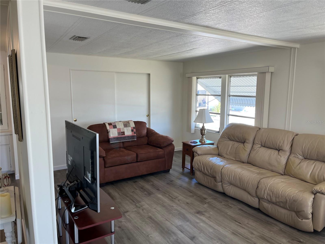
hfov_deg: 67.3
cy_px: 122
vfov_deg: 53.1
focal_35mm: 26
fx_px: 244
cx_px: 162
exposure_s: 1/120
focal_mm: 5.1
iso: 40
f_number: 1.6
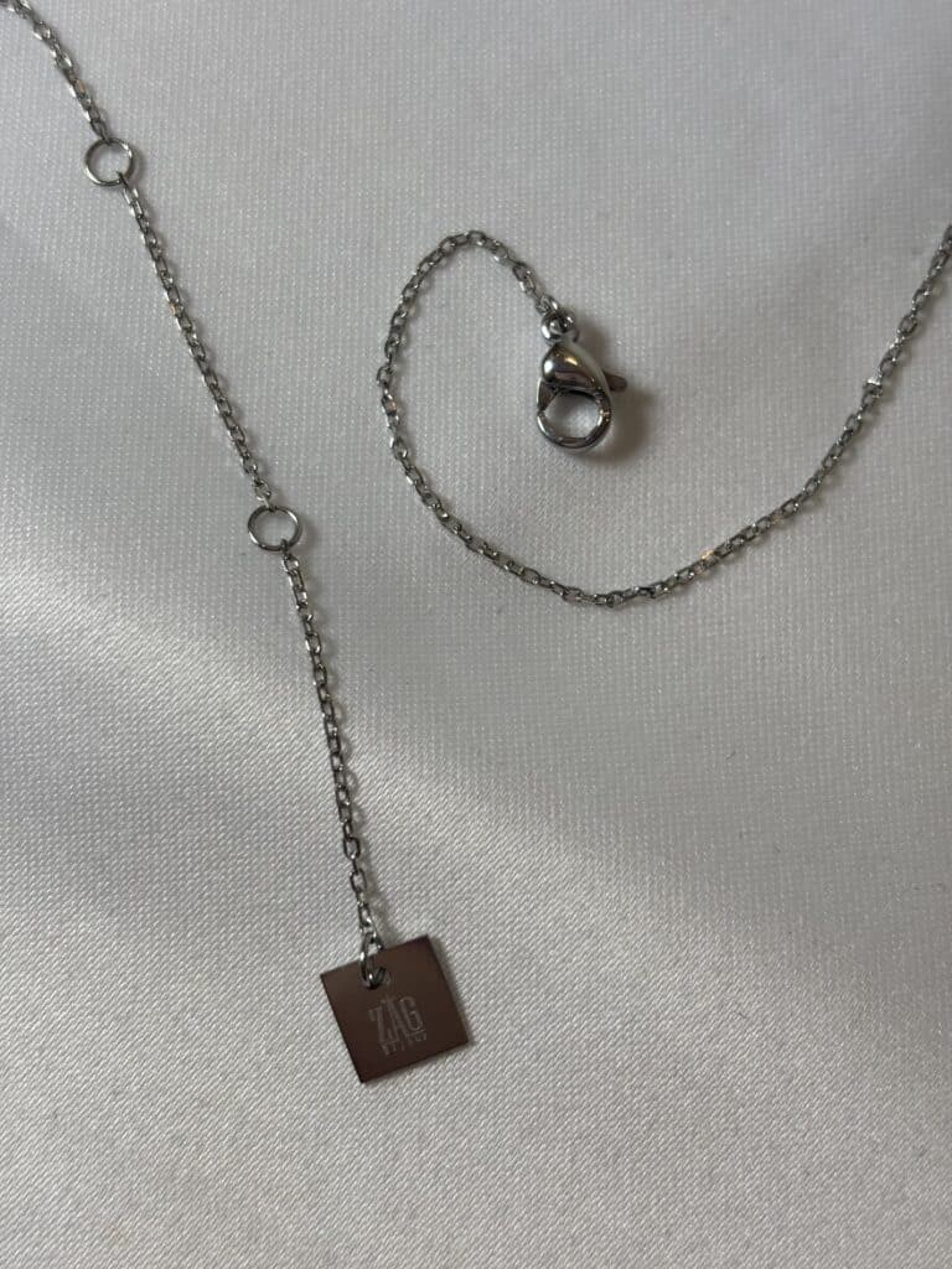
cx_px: 476
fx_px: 1907
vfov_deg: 36.8
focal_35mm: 52
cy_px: 634
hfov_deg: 28.0
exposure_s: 1/227
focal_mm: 5.96
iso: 32
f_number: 1.6
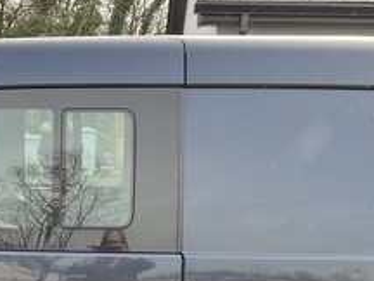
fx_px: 832
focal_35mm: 77
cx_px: 59
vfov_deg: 18.7
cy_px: 265
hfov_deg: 24.8
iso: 32
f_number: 1.6
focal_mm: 4.2
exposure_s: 1/288
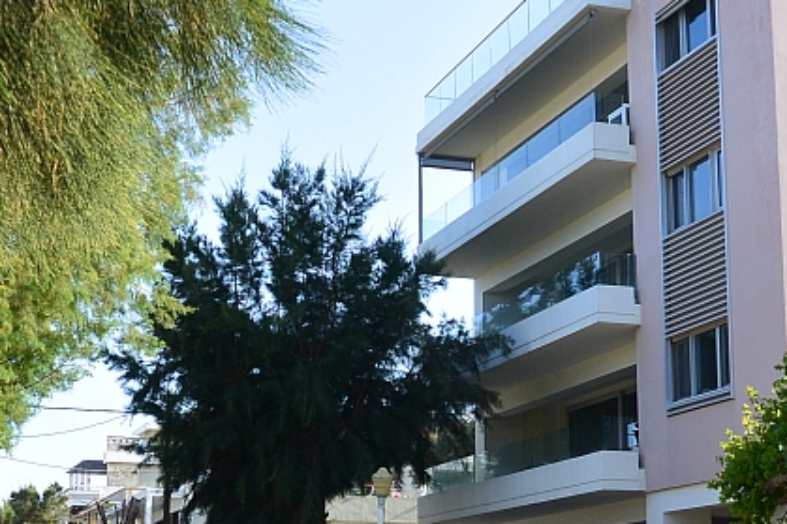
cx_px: 323
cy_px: 470
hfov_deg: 30.5
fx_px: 1442
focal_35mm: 66
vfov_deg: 20.2
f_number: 4.5
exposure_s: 1/500
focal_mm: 10
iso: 160
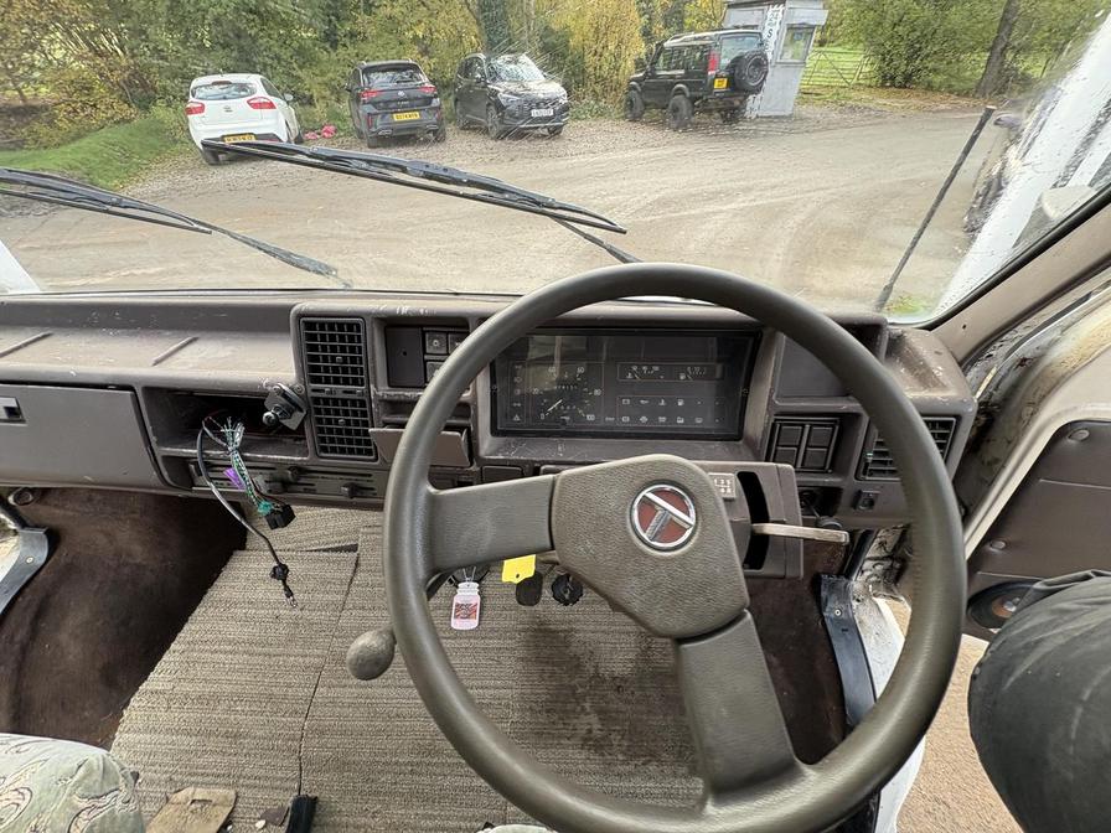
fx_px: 449
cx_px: 556
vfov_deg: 85.7
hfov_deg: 102.1
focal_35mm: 14
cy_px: 416
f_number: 2.2
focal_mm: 2.22
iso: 125
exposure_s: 1/99
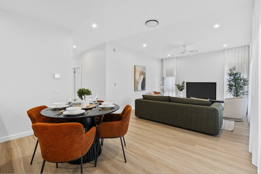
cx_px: 130
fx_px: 116
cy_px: 87
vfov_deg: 73.8
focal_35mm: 16
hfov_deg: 96.7
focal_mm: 16
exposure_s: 1/10
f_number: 9
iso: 400
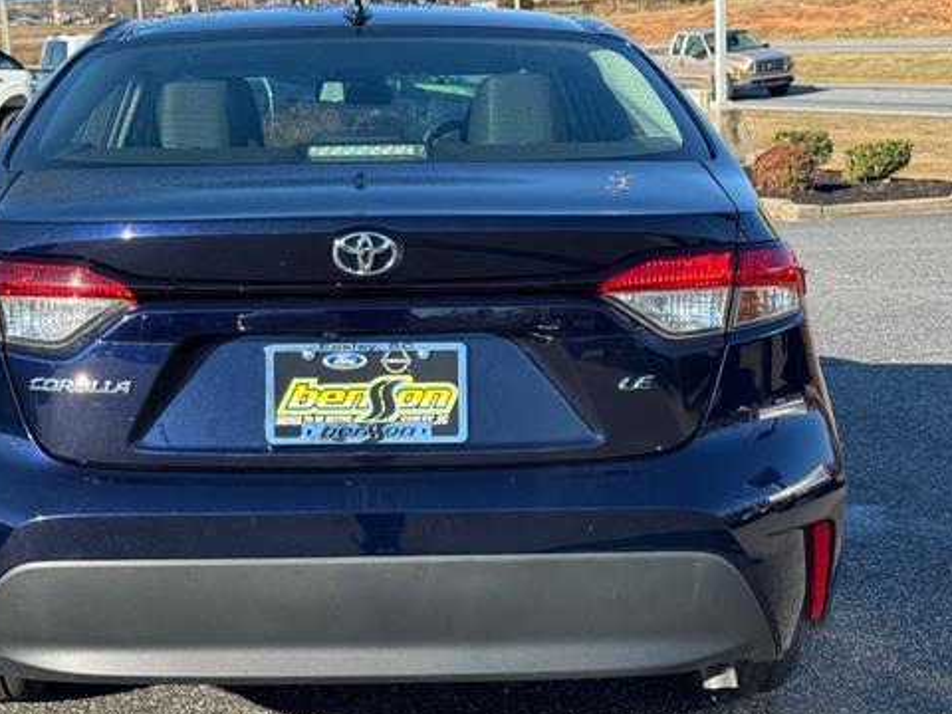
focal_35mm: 64
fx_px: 1760
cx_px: 359
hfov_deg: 30.1
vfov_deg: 22.9
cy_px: 409
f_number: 1.78
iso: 64
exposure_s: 1/1427
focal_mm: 6.76
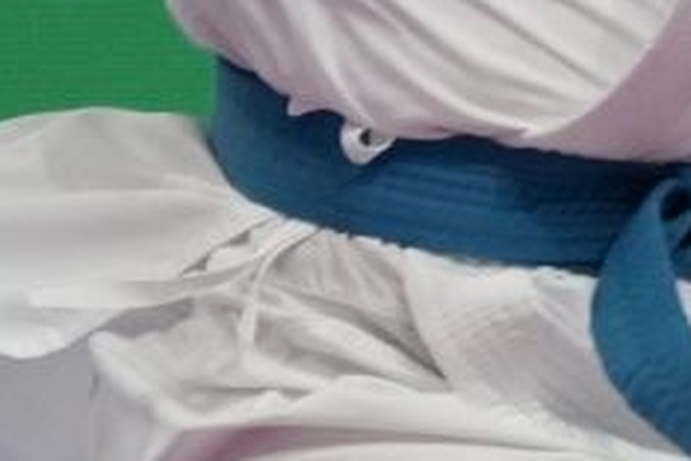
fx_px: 31496
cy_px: -1185
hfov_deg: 1.3
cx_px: 1305
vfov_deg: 0.8
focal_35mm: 1641
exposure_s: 1/1000
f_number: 2.8
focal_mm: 142
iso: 2000
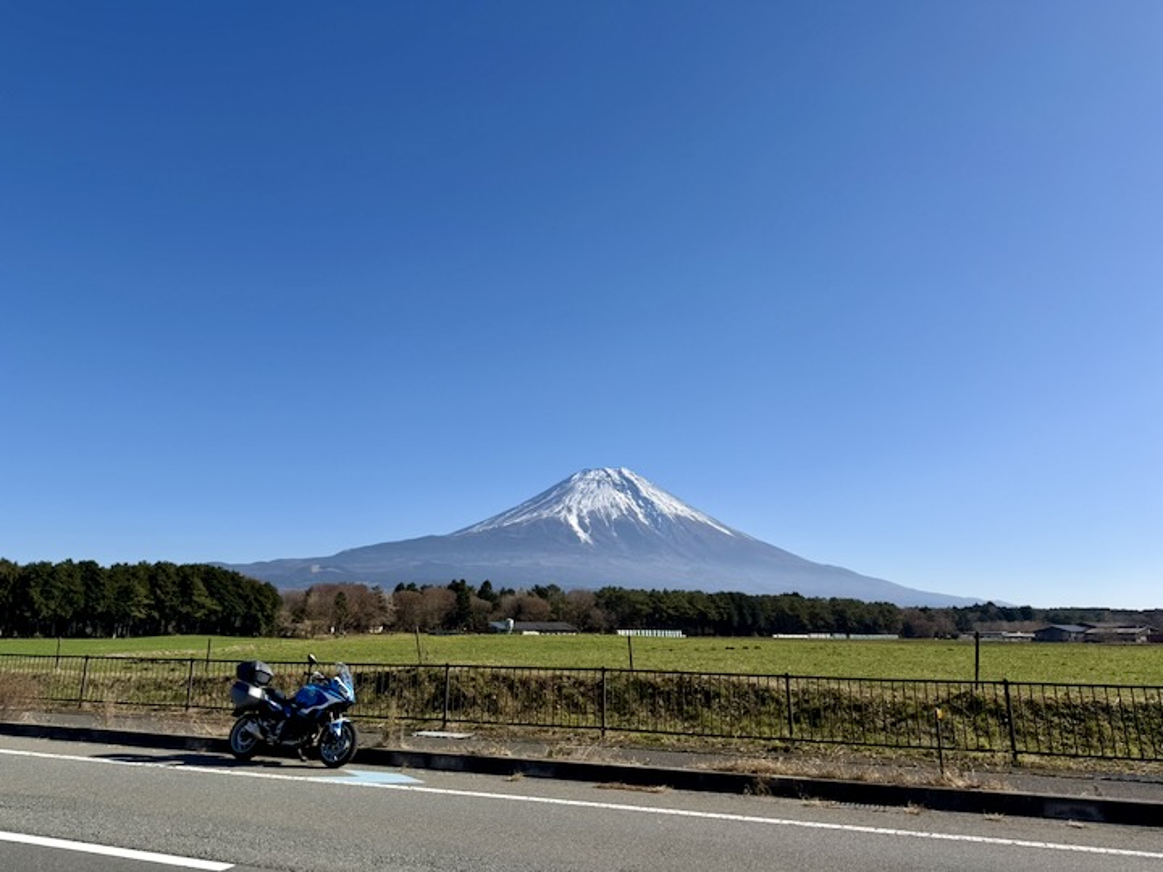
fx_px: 806
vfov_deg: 56.8
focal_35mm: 24
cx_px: 582
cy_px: 436
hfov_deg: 71.6
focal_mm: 6.76
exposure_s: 1/5714
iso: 80
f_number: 1.78
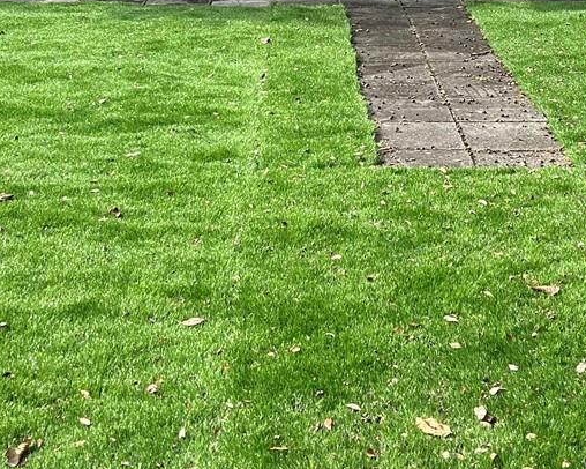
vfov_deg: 18.7
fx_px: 1387
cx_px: 361
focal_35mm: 80
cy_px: 20
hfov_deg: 23.8
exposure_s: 1/1295
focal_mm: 5.7
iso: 50
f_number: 1.5
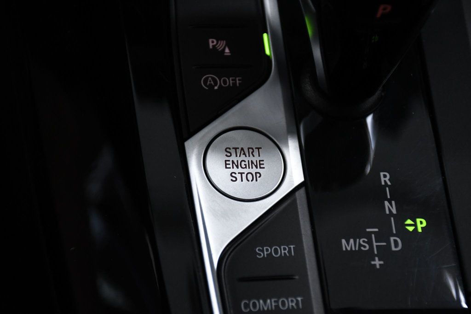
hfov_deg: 18.3
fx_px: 1465
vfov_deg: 12.2
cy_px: 157
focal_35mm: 112
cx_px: 236
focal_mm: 75
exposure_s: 1/500
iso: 2500
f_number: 5.3
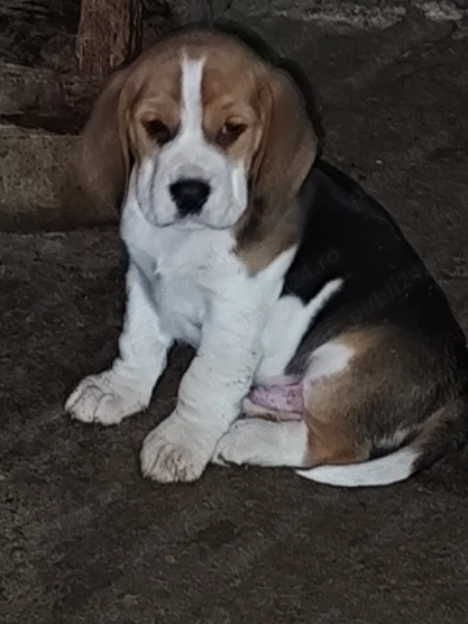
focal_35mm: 135
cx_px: 234
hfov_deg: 11.0
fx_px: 2434
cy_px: 312
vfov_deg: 14.6
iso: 2500
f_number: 1.65
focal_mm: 6.14
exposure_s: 1/16.7
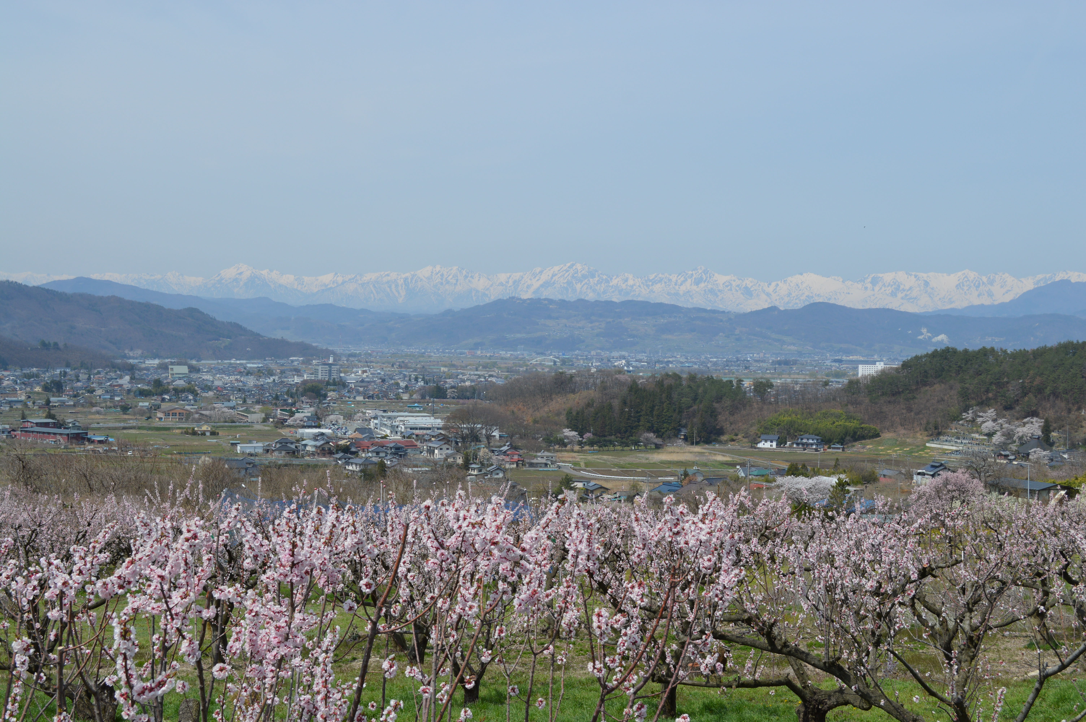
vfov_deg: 28.0
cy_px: 361
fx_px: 1447
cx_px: 543
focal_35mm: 48
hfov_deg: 41.1
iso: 100
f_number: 8
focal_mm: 32
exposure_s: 1/250
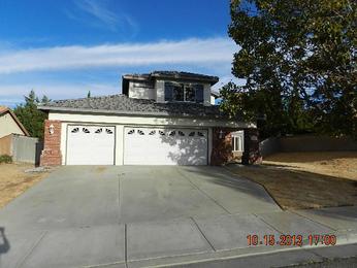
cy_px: 134
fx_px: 237
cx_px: 178
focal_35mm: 23
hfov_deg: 73.9
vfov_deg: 58.9
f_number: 4.5
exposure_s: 1/800
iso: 160
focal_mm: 4
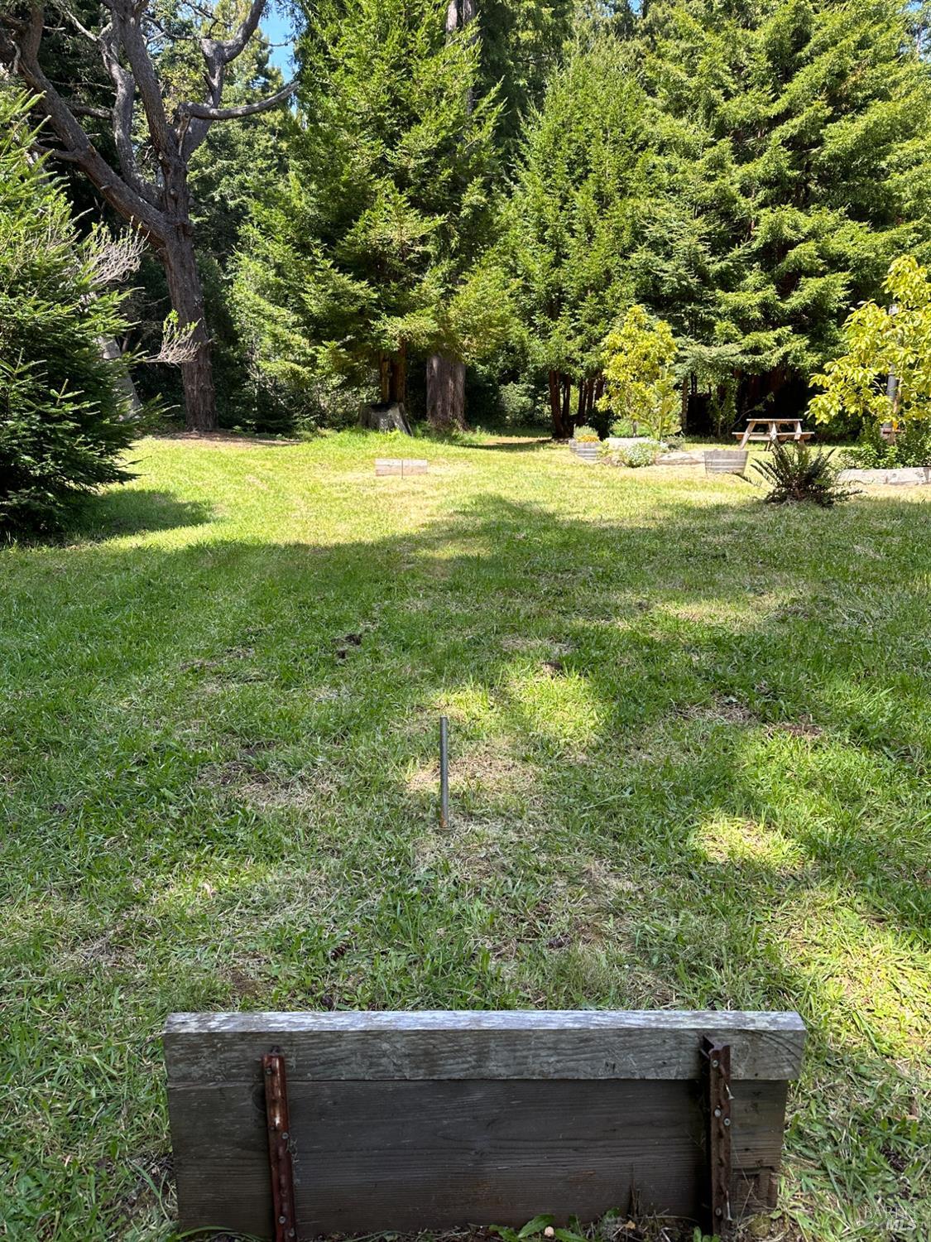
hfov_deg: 56.8
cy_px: 621
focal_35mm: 24
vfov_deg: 71.6
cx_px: 466
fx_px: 861
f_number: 1.78
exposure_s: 1/623
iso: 80
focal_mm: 6.86
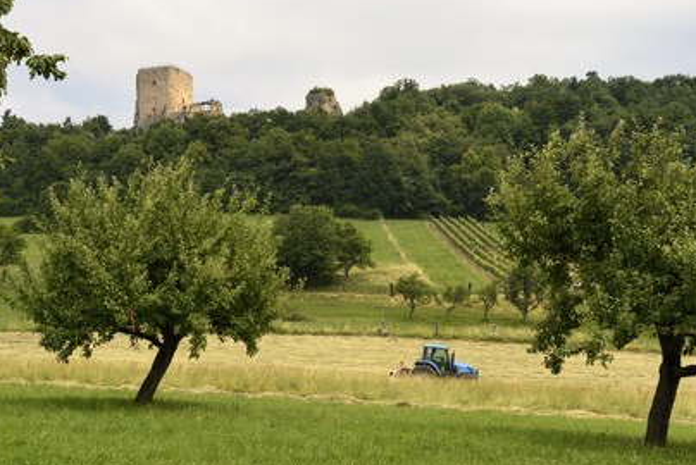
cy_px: 232
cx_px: 348
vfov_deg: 25.1
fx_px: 1045
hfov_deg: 36.8
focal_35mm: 54
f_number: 11
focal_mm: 52
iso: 200
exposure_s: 1/250
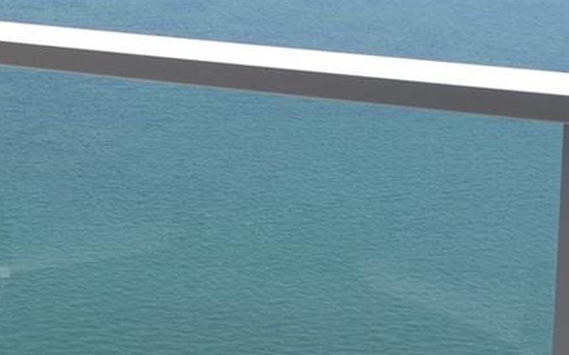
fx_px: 1551
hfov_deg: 17.7
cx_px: -381
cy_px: -186
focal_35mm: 100
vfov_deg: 12.4
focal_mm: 18
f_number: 8
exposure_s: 1/250
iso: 100
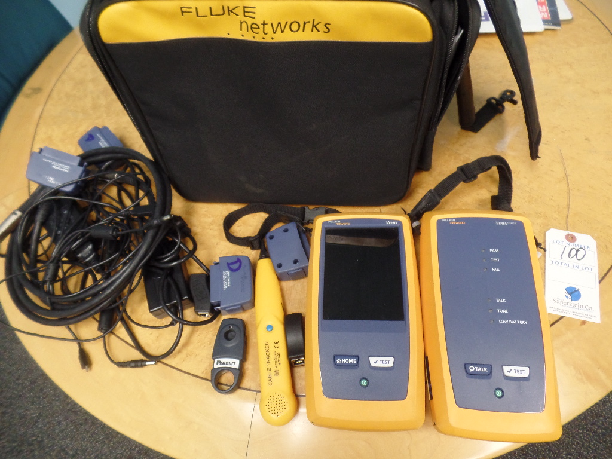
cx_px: 306
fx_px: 407
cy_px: 230
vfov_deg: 58.9
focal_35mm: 23
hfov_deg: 73.9
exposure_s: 1/30
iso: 320
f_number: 2.8
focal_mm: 4.1
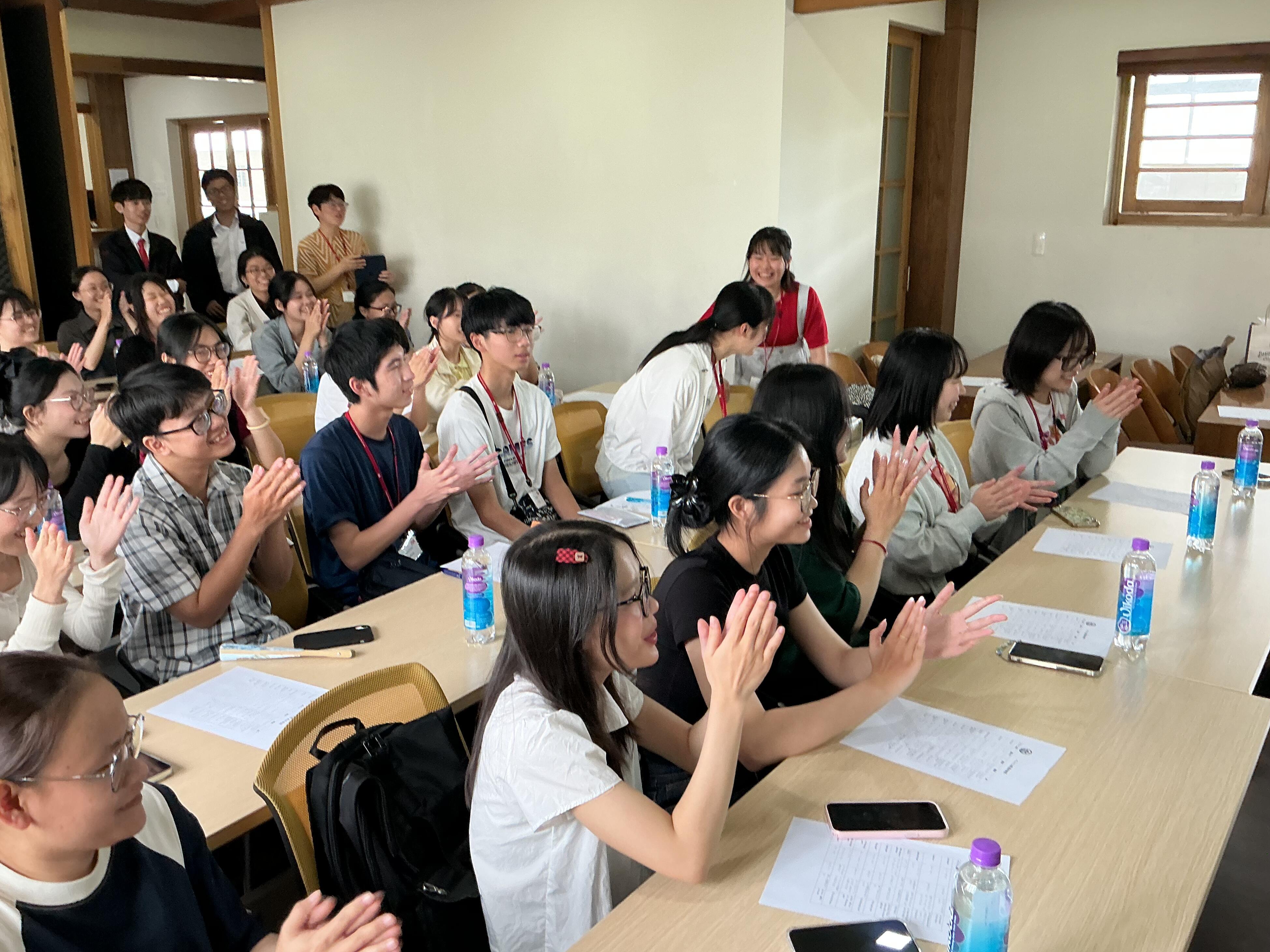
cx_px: 615
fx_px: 1101
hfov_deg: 60.0
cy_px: 465
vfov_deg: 46.8
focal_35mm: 30
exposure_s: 1/60
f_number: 1.8
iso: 80
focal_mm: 3
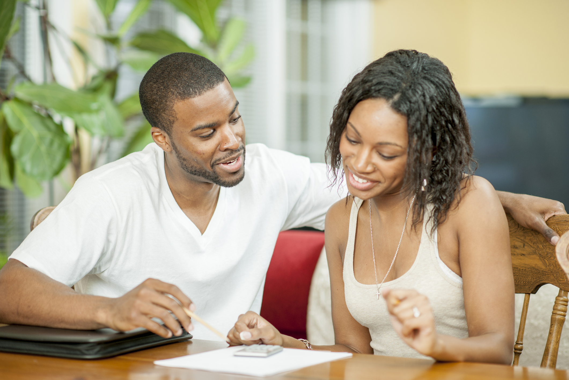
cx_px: 284
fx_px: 1343
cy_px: 190
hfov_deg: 23.9
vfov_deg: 16.1
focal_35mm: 85
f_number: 2
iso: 100
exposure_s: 1/200
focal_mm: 85
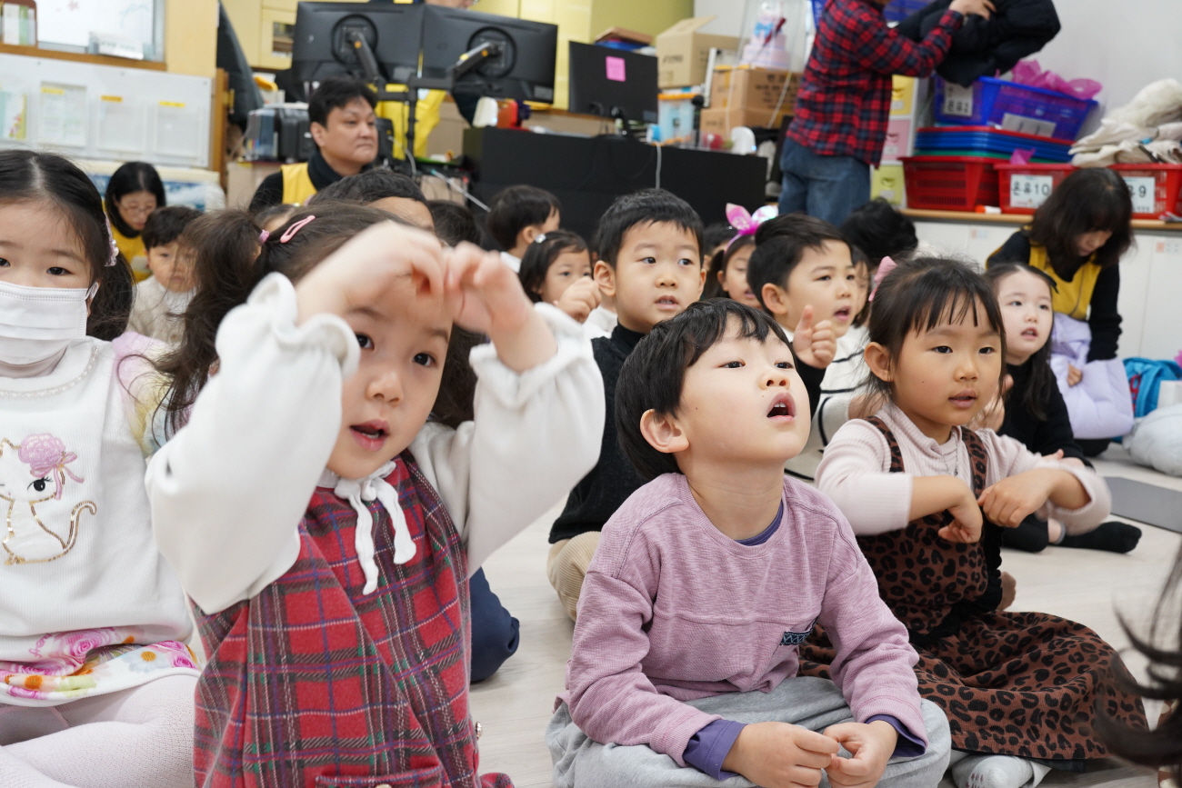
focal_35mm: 40
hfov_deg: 48.5
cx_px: 591
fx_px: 1313
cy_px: 394
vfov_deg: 33.4
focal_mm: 40
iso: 2500
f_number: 7.1
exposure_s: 1/50
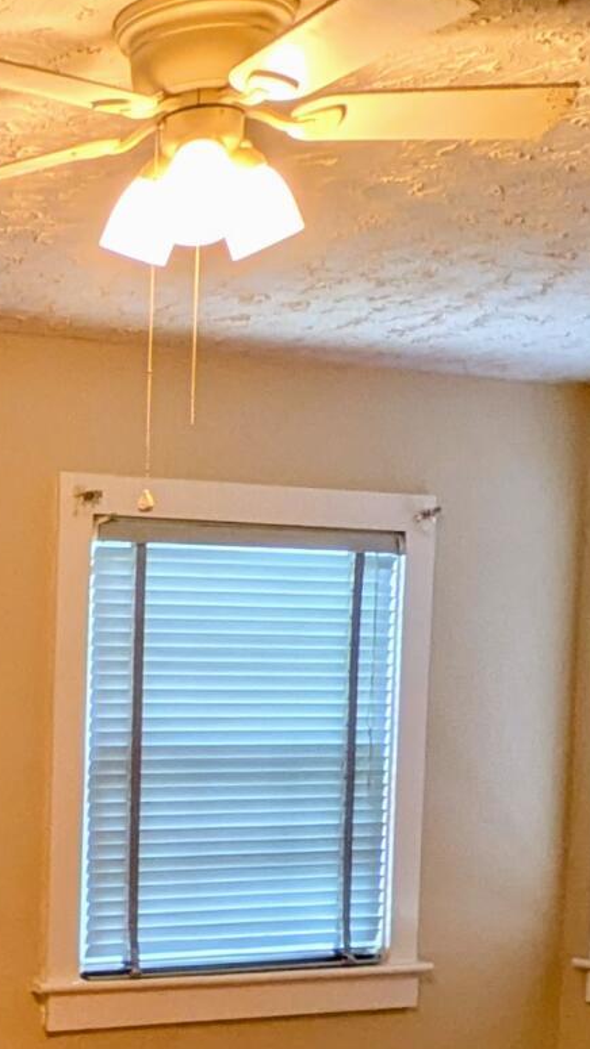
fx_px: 1642
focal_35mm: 59
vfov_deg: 34.6
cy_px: 810
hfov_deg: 17.8
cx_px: -350
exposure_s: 1/24
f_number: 2.2
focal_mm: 1.83
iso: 80
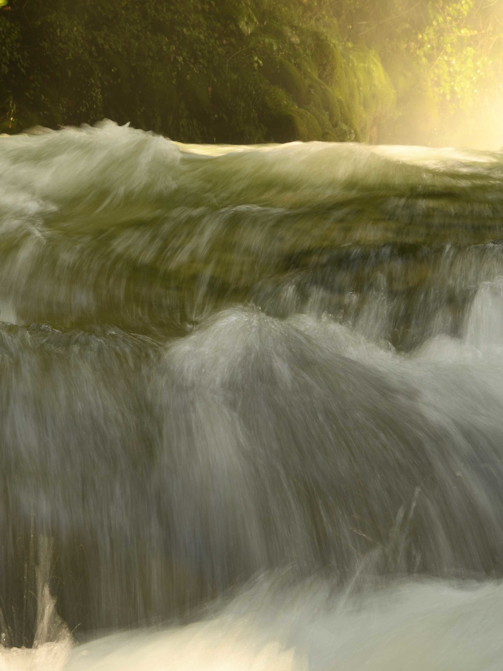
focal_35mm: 163
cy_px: 335
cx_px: 87
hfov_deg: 9.1
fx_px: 3151
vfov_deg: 12.1
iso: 100
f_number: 13
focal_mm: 75
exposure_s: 1/8
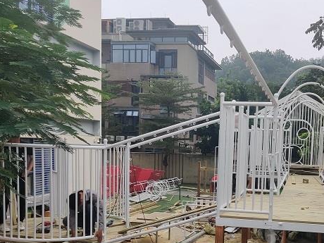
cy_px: 191
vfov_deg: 30.2
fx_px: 440
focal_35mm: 47
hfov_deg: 39.8
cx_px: 223
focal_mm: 4.75
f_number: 1.75
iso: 100
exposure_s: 1/1064
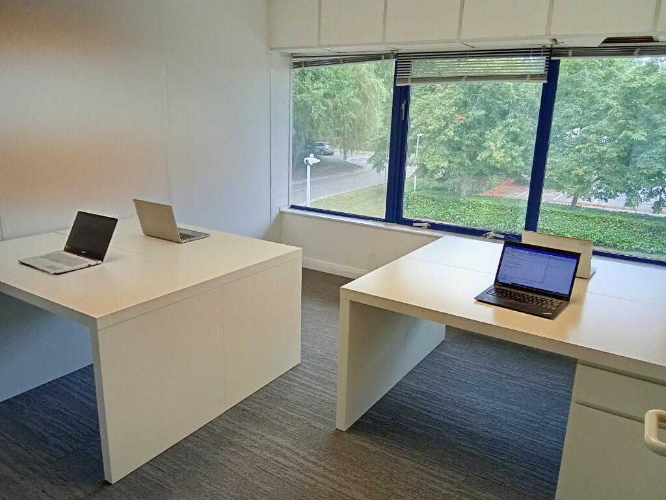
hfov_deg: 63.4
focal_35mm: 28
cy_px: 250
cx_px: 333
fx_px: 539
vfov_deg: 49.7
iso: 160
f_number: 2
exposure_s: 1/100
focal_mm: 2.78
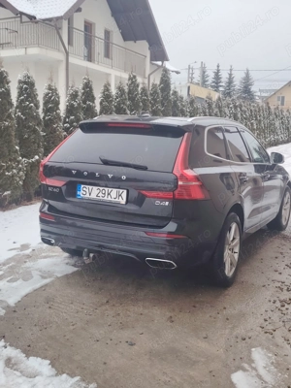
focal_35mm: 37
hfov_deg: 38.7
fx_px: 415
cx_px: 146
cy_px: 194
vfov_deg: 50.1
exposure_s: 1/174
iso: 100
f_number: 1.75
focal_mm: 5.25
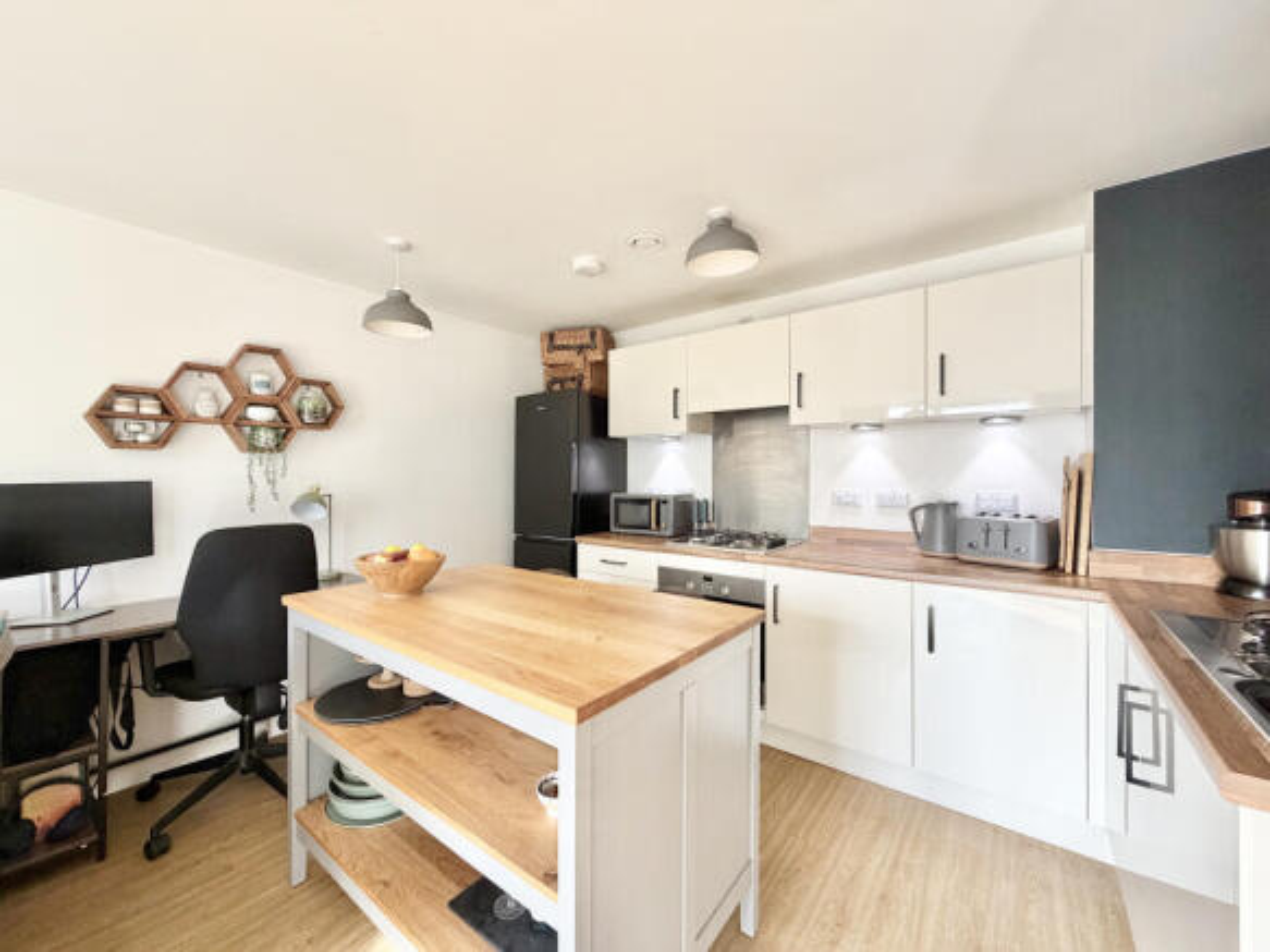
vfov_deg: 85.7
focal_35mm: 14
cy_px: 476
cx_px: 635
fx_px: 514
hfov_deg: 102.1
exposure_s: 1/121
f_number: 2.2
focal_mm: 2.22
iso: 200
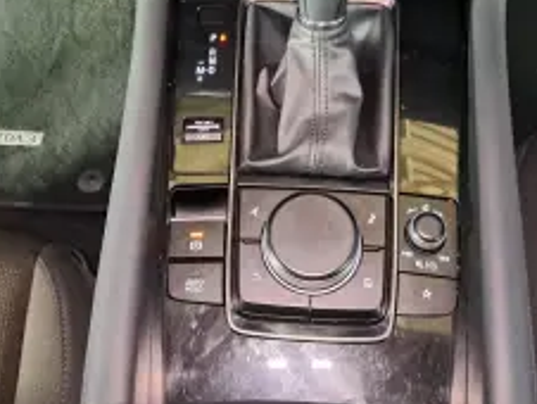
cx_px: 280
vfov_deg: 33.0
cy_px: 105
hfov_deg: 43.8
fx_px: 668
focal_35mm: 43
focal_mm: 4
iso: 2000
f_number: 1.8
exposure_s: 1/14
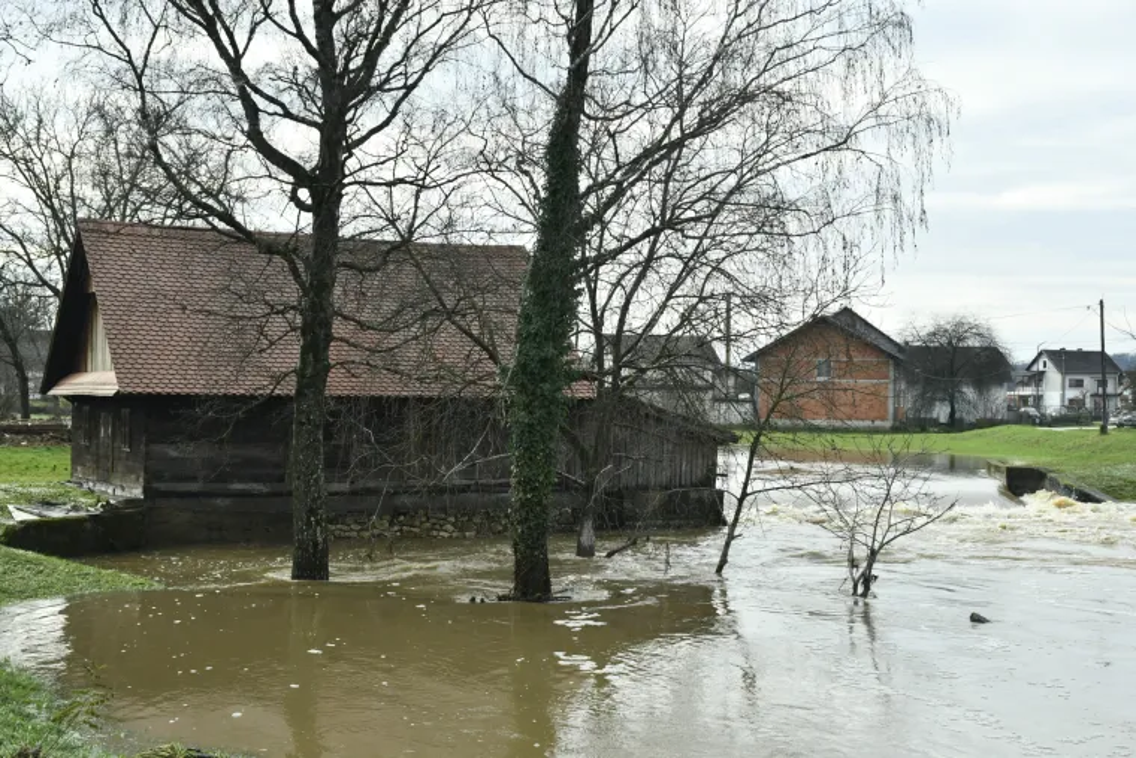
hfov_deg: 35.0
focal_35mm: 57
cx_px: 568
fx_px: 1799
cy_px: 379
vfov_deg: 23.8
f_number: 10
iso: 640
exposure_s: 1/500
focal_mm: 38
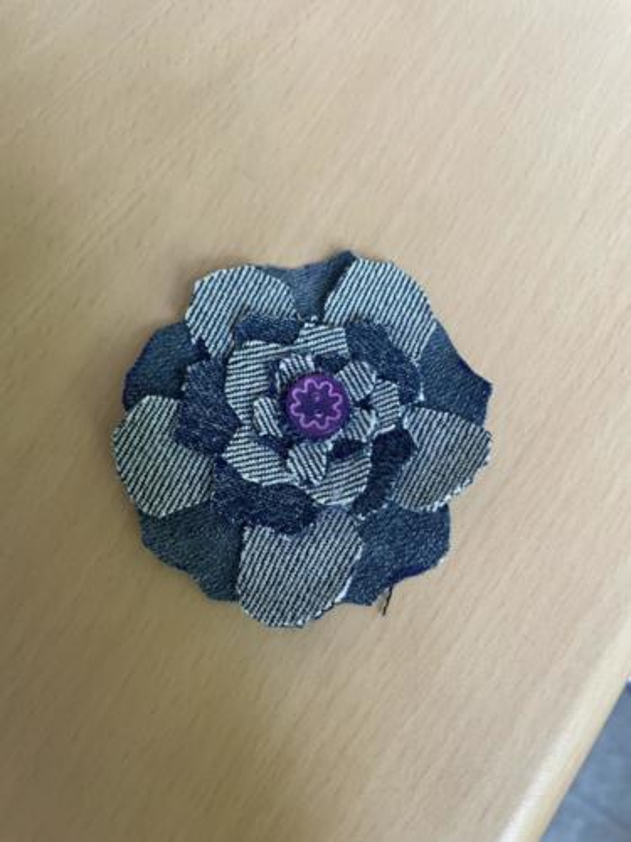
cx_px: 316
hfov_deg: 53.1
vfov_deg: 67.3
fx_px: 632
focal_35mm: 26
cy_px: 421
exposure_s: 1/60
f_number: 1.6
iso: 200
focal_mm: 4.2
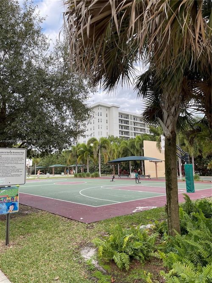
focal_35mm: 26
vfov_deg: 67.3
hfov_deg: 53.0
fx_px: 212
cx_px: 106
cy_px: 142
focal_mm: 4.2
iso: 32
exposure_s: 1/530
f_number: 1.6
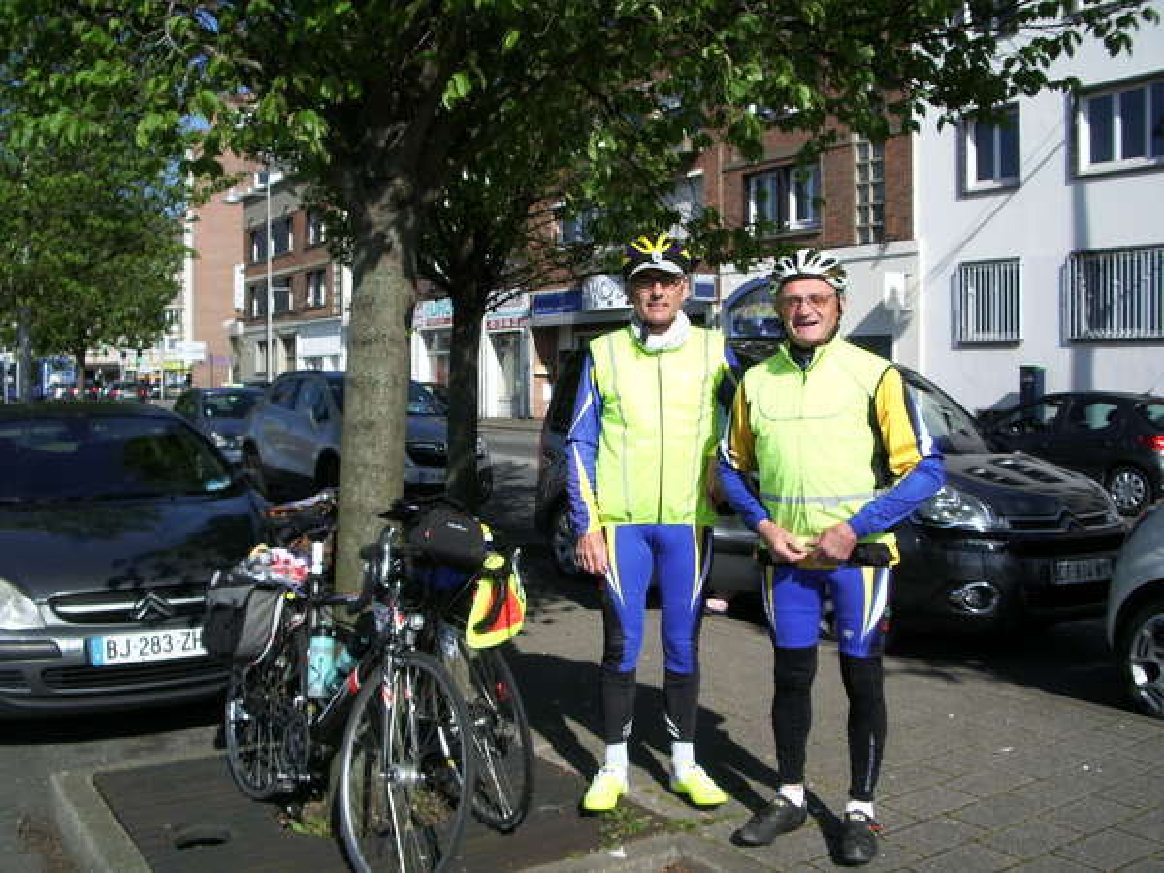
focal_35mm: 35
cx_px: 582
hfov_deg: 52.6
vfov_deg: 40.7
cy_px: 436
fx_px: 1177
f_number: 4.3
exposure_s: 1/500
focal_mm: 5.8
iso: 50
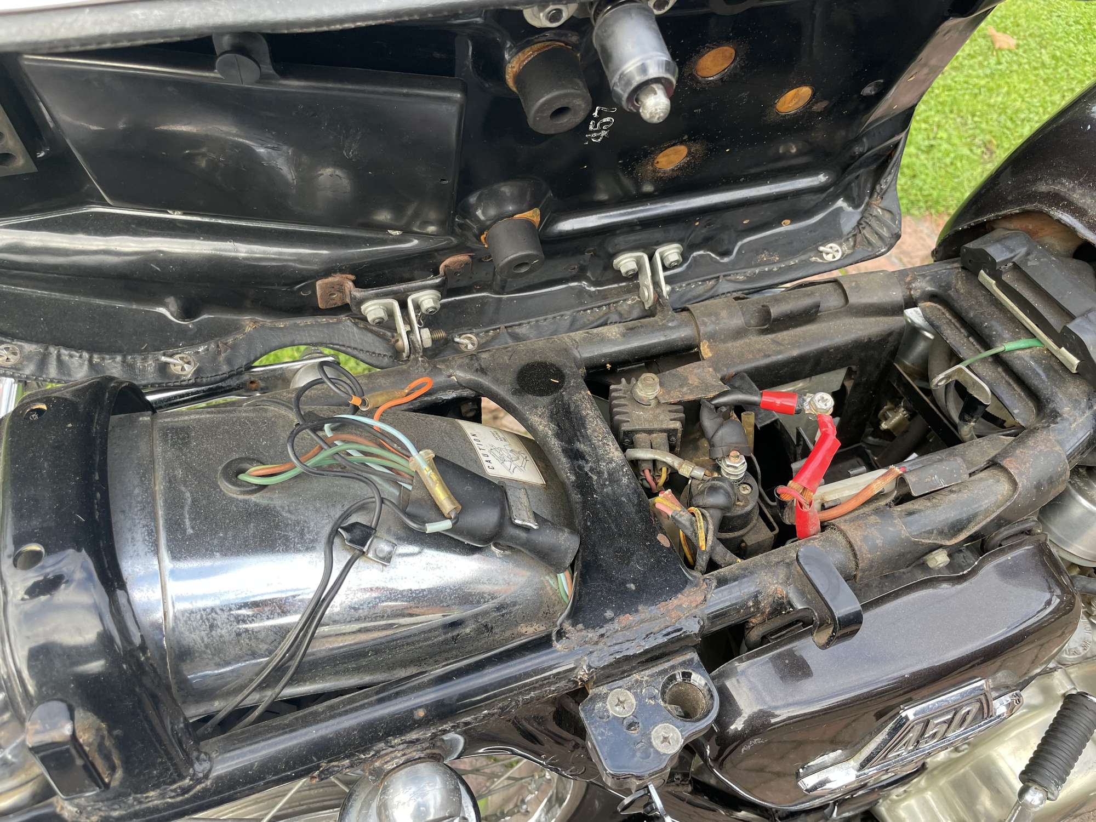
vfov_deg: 53.1
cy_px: 411
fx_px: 823
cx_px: 548
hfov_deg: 67.3
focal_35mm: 26
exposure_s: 1/121
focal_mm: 4.2
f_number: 1.6
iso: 50
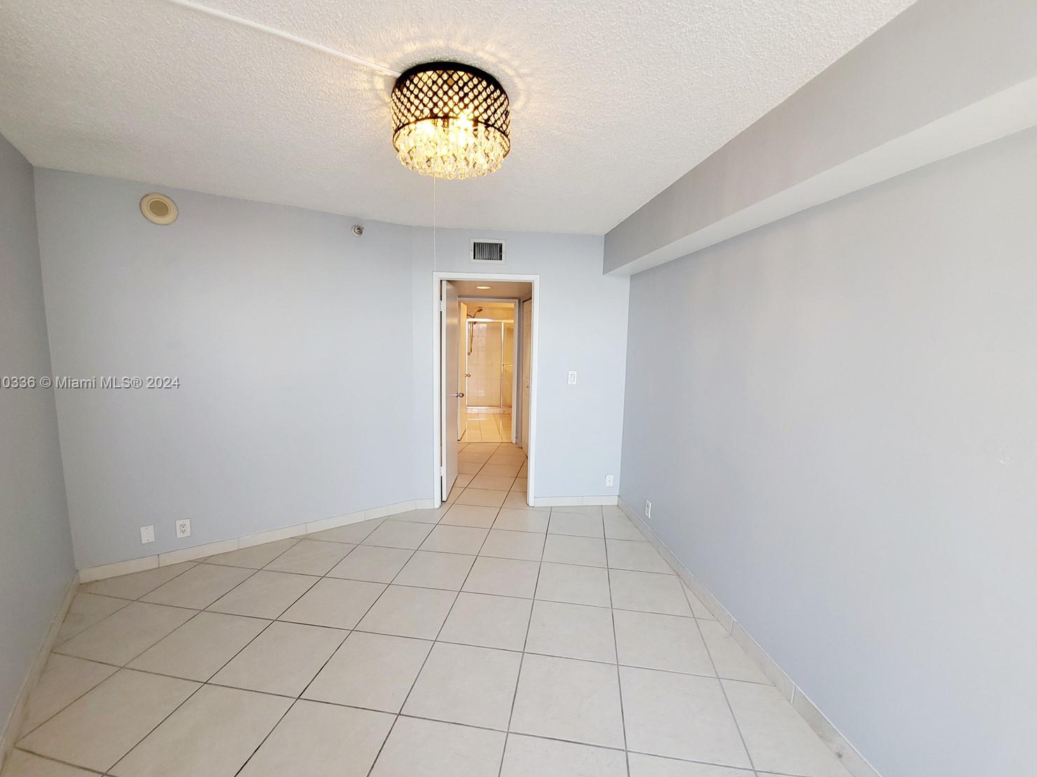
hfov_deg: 102.1
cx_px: 514
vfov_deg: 85.7
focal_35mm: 14
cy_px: 384
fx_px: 419
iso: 40
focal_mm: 1.8
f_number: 2.2
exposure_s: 1/30
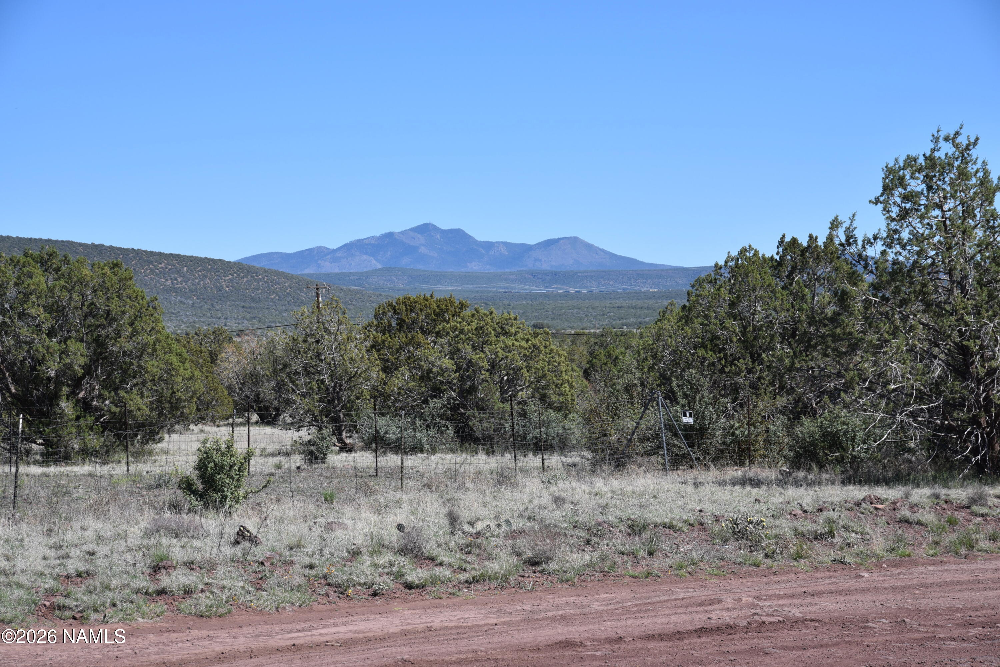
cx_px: 500
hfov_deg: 22.6
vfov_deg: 15.2
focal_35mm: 90
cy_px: 334
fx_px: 2500
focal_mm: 90
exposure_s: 1/400
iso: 200
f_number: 10
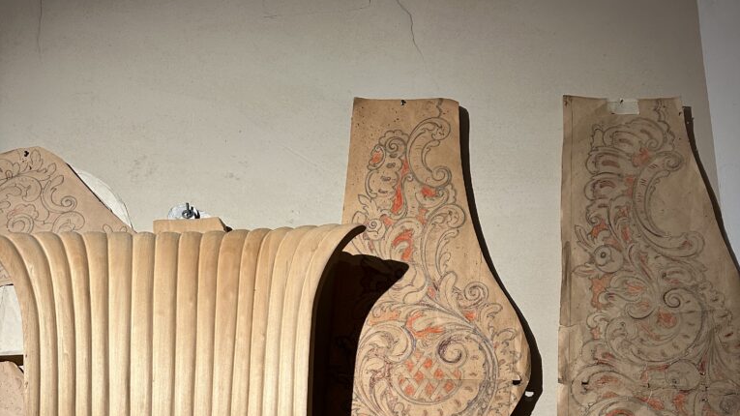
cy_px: 472
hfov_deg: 56.6
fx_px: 687
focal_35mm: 35
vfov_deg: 29.8
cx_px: 370
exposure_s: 1/100
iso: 200
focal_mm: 6.86
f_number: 1.78
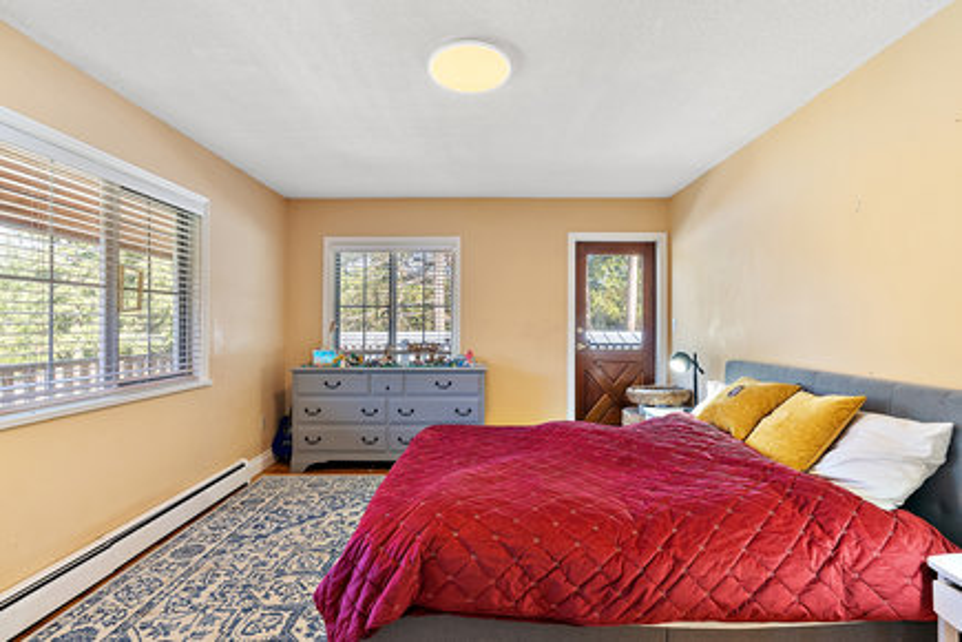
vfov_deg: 73.7
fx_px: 428
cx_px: 481
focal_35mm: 16
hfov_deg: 96.7
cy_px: 321
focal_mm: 16
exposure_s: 1/4
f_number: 7.1
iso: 400
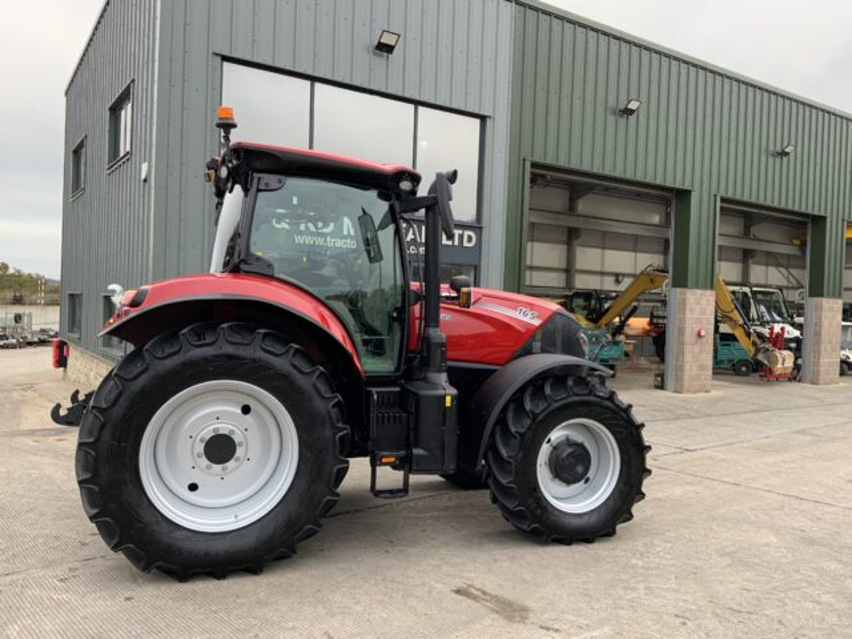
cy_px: 320
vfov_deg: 48.2
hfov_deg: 61.7
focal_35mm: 29
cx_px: 426
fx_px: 714
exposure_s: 1/122
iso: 50
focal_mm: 3
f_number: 1.8
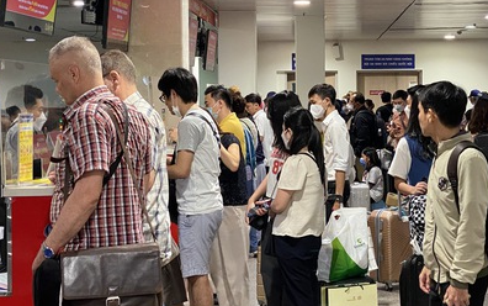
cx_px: 301
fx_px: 1184
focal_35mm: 89
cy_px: 122
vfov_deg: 14.7
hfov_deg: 23.2
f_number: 2
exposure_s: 1/50
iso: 200
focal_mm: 6
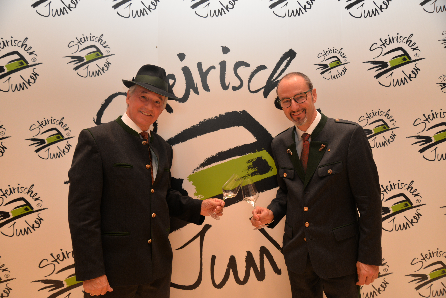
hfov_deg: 58.7
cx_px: 223
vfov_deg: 41.1
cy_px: 149
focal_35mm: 32
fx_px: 396
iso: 800
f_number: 4
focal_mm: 32
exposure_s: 1/60
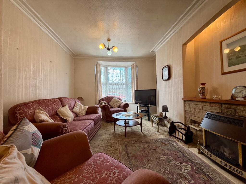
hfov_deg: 102.1
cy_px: 92
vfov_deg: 85.7
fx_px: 99
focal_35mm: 14
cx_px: 123
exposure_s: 1/100
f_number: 2.2
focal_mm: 2.22
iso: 100
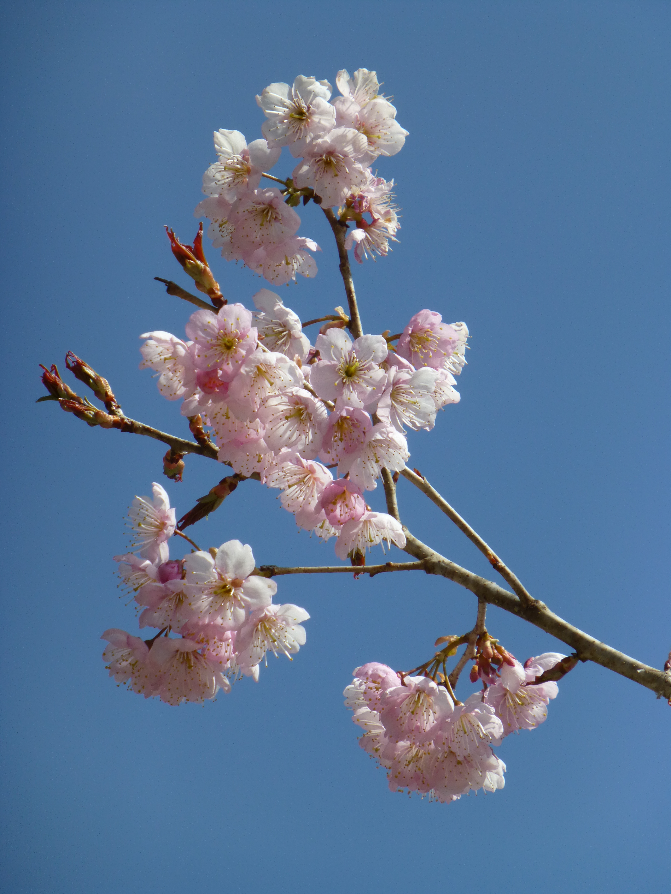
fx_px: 6436
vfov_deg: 8.0
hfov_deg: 6.0
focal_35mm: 249
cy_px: 447
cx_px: 336
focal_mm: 44.4
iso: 100
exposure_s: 1/500
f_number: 5.7
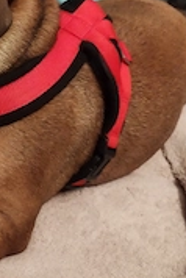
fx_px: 433
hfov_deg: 22.5
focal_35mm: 56
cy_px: 64
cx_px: -31
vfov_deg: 34.7
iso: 3000
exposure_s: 1/20
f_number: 1.89
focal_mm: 5.89
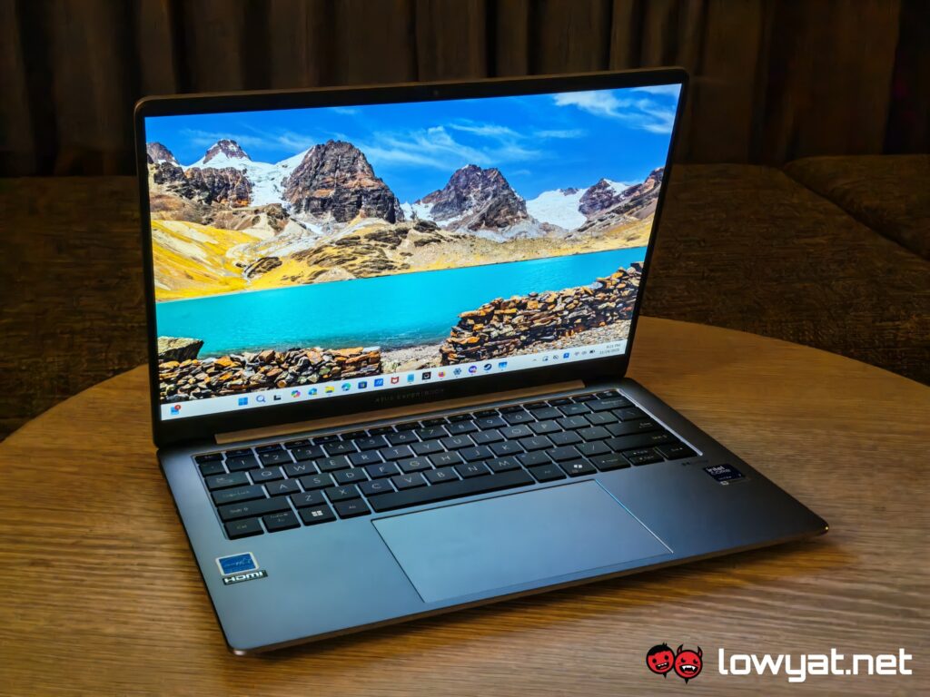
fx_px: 1236
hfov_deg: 41.2
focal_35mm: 46
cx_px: 465
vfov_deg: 31.5
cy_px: 348
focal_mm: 5.4
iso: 200
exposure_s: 1/50
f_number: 1.6
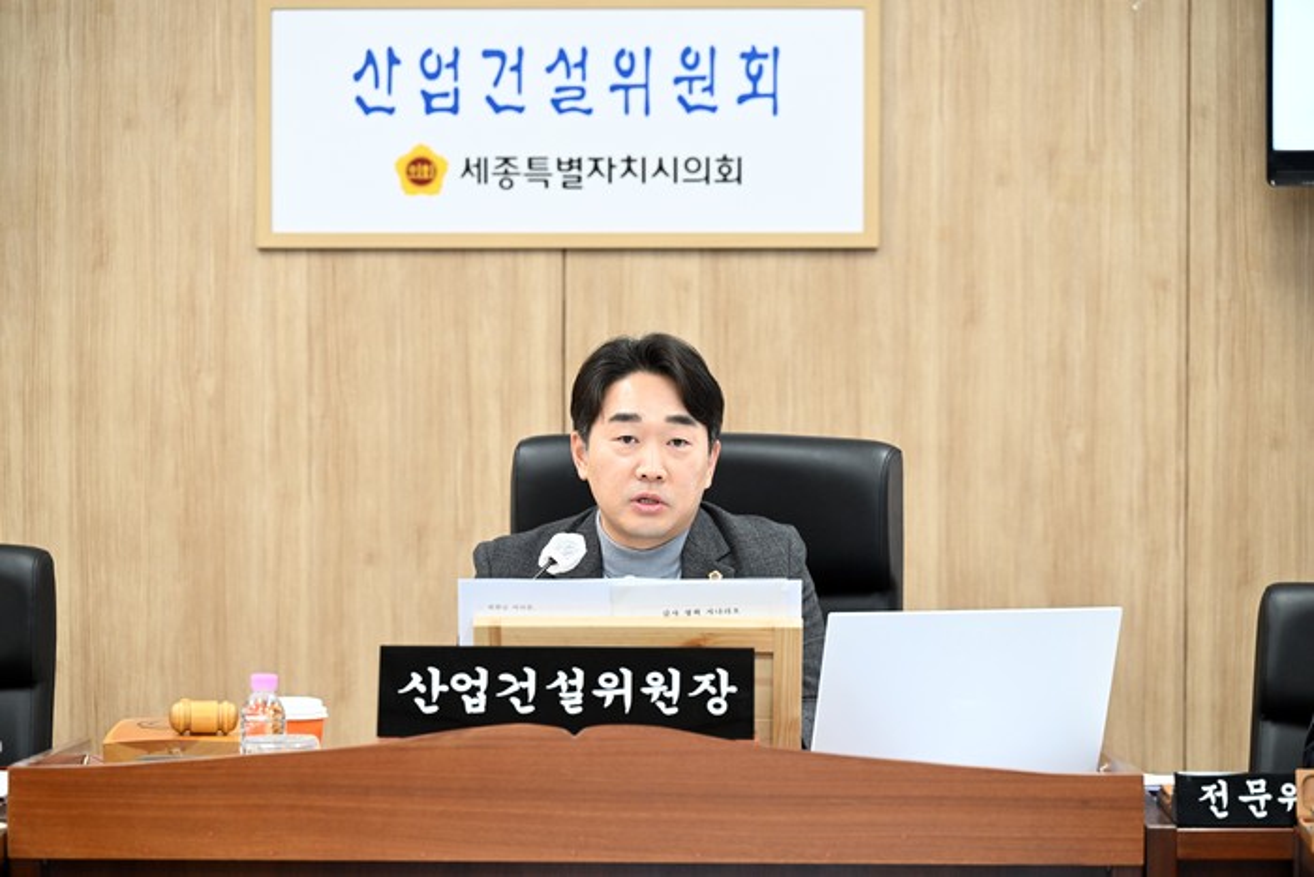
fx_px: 5293
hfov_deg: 14.2
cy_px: 438
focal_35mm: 145
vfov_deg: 9.5
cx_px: 657
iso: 2500
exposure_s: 1/250
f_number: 3.5
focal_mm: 145
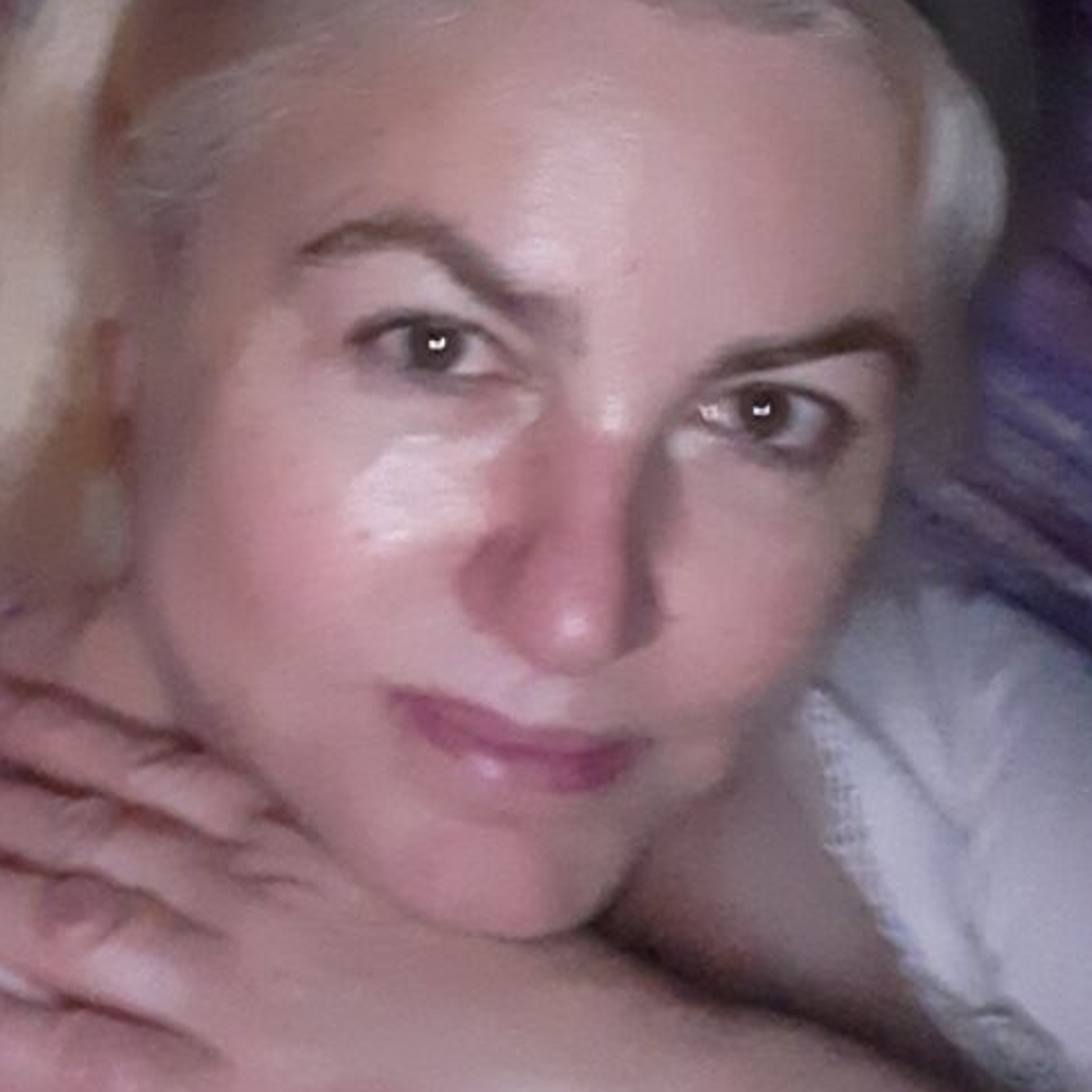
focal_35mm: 58
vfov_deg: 29.0
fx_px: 2070
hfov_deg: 29.6
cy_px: 232
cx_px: 535
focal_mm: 2.61
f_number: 2
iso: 800
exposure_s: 1/8
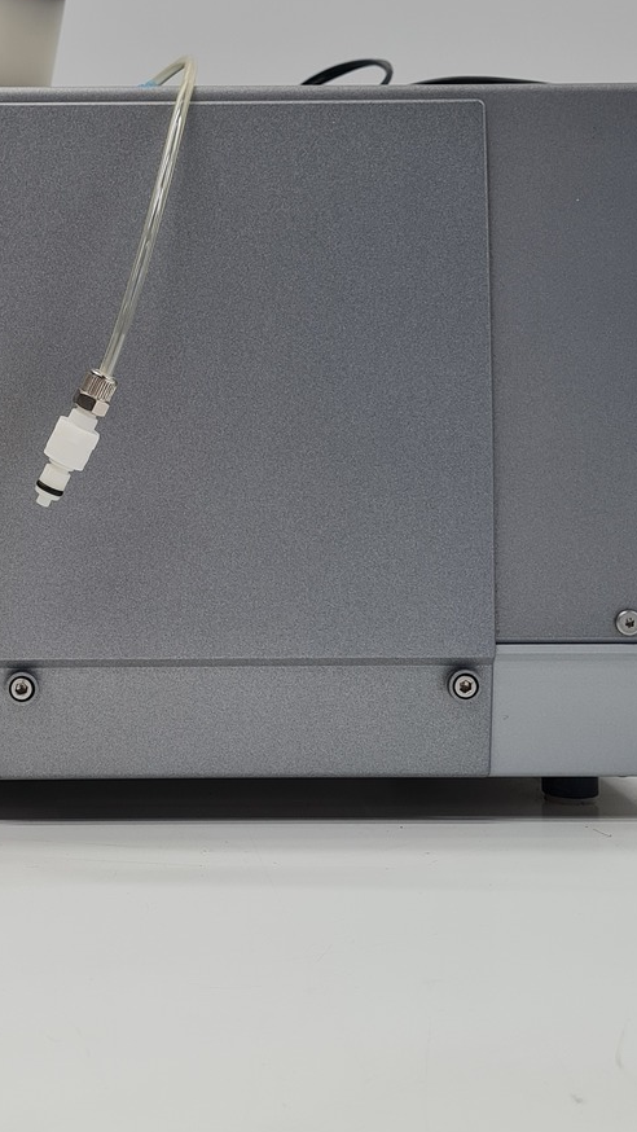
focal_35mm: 56
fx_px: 1681
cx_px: 54
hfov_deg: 21.0
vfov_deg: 36.8
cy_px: 374
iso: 50
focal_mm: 5.4
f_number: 1.8
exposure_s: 1/101
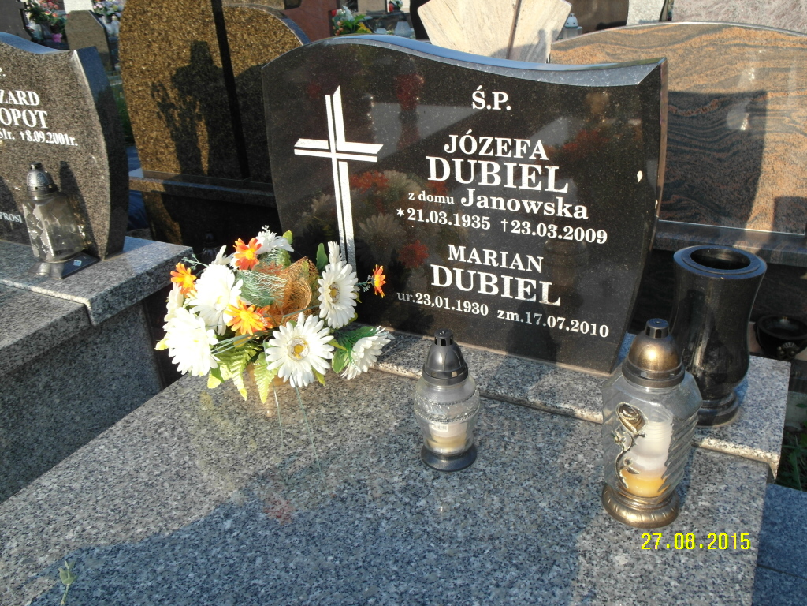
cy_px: 303
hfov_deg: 60.0
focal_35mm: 30
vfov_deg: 46.8
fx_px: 699
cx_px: 404
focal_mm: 6.5
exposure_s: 1/180
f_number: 4.1
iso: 80
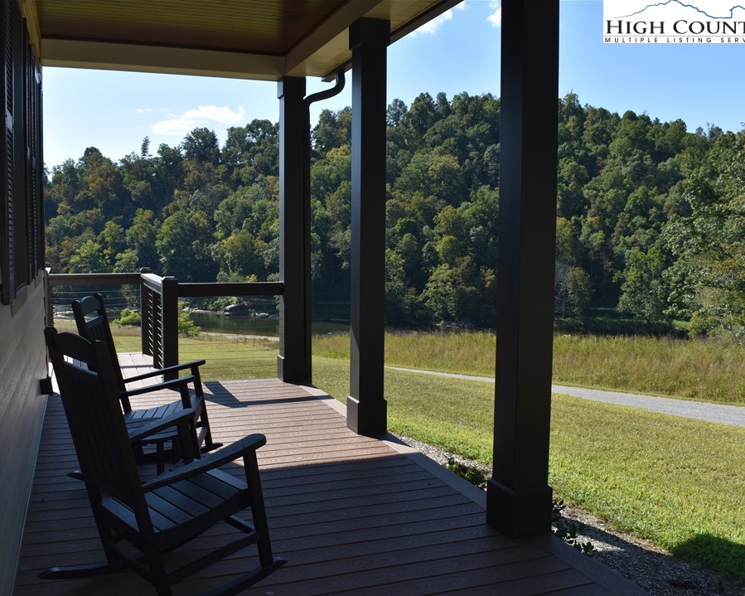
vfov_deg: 43.3
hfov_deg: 52.7
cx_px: 333
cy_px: 299
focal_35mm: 34
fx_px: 750
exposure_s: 1/200
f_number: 9
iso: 100
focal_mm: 20
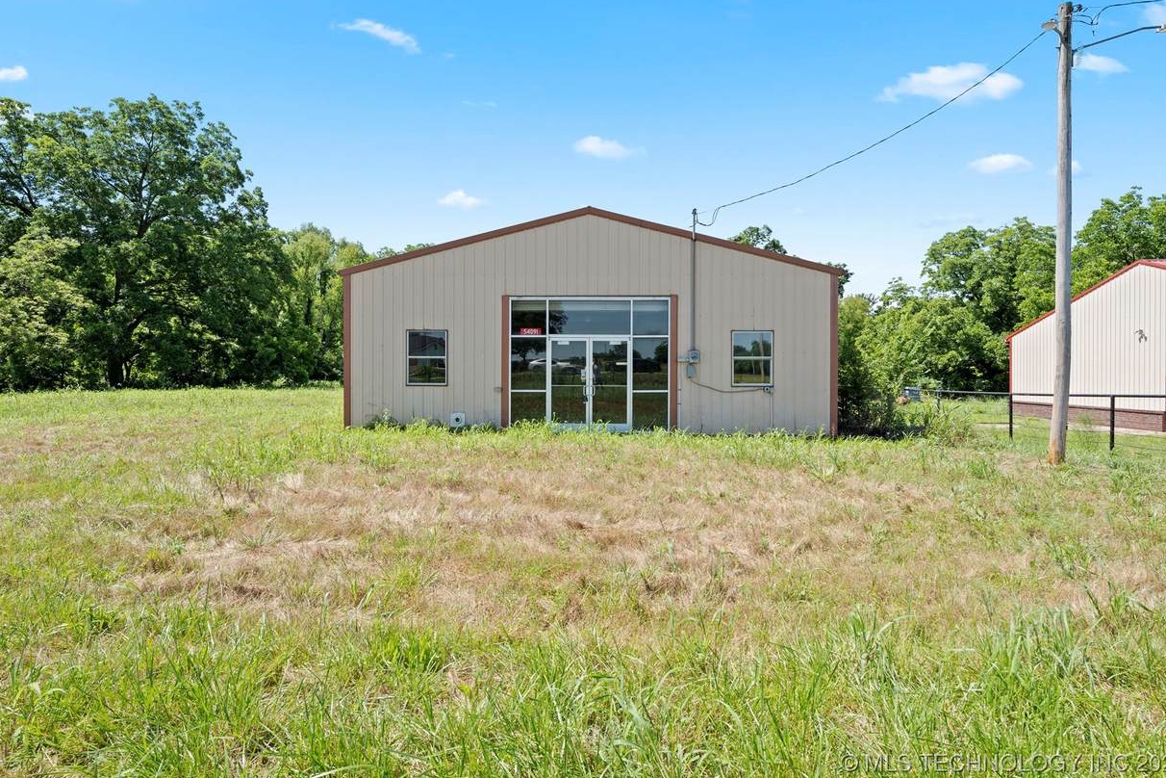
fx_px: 622
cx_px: 576
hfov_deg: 86.3
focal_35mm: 19
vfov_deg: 64.0
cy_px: 376
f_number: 9
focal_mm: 18.2
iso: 250
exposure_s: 1/125
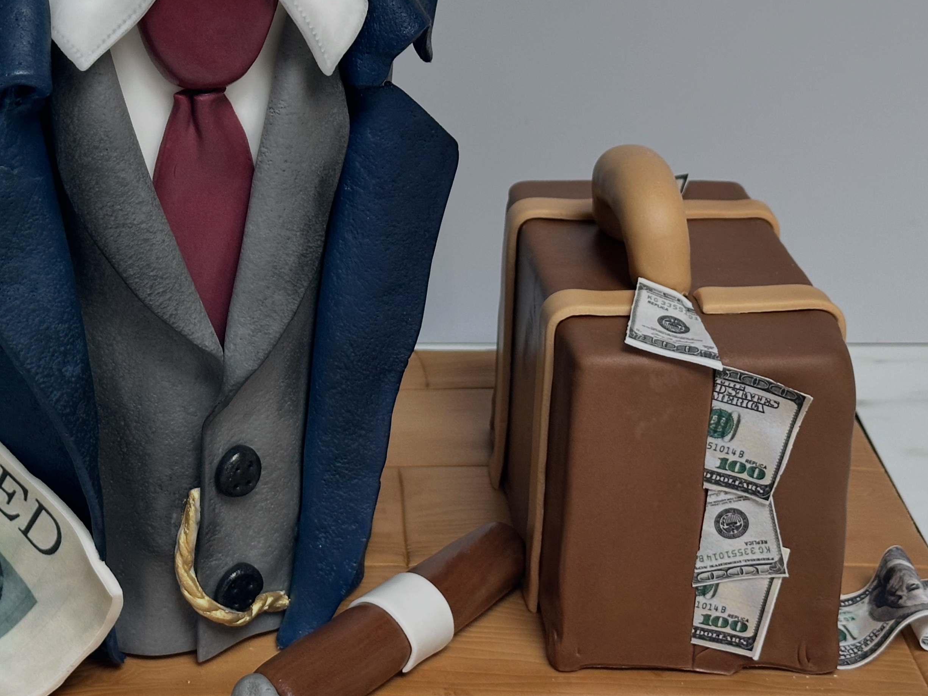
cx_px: 285
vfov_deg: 18.7
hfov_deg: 24.6
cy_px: 310
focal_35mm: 79
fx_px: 2118
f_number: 1.78
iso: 125
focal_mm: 6.86
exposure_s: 1/60
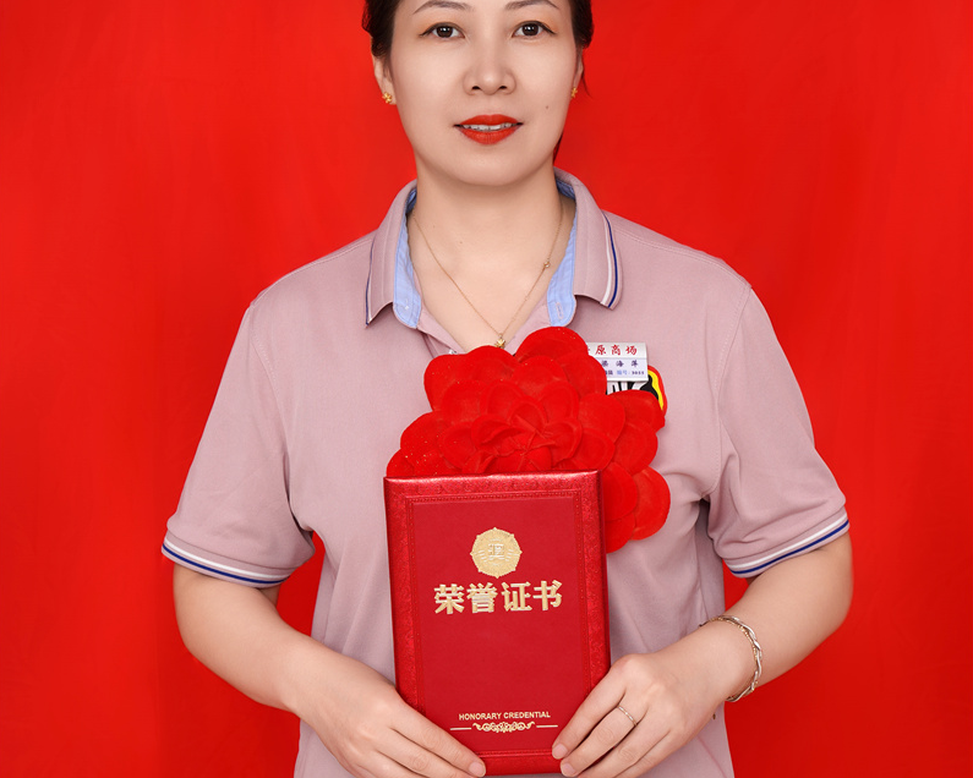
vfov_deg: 11.3
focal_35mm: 136
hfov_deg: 14.2
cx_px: 485
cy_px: 428
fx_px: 3916
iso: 100
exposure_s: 1/160
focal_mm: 96
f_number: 11
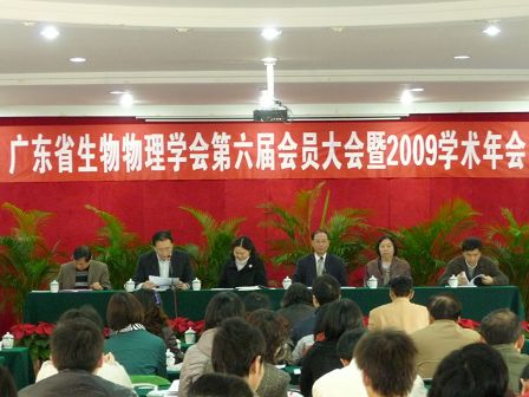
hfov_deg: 17.6
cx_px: 264
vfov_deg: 13.2
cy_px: 198
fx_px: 1712
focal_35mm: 112
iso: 640
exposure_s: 1/8
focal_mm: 19.1
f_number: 4.7
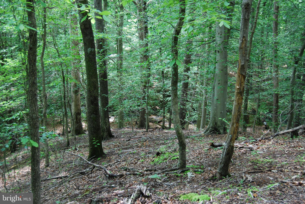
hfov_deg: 42.3
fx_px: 394
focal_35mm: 46
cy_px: 102
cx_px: 152
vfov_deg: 29.0
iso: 280
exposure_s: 1/60
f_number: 4.5
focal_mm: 31
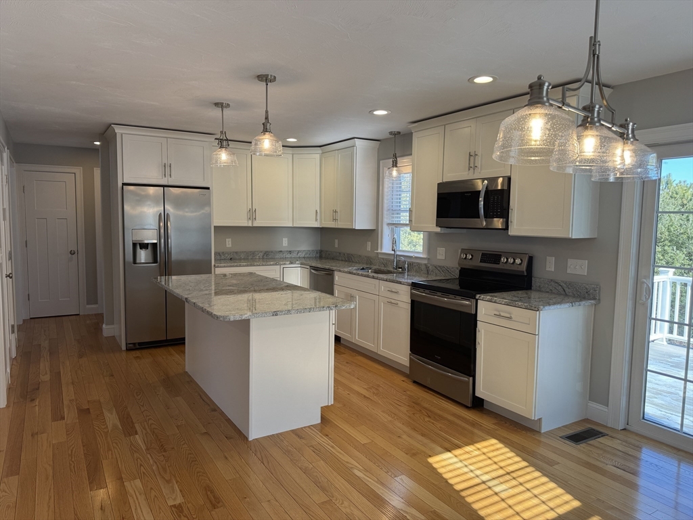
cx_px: 346
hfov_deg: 71.6
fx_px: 480
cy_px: 260
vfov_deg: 56.8
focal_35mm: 24
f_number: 1.78
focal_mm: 6.76
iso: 64
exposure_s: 1/195
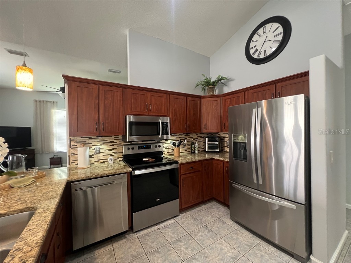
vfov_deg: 89.9
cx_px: 176
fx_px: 132
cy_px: 132
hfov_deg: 106.2
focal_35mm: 13
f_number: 1.8
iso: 640
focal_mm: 1.57
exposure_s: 1/60
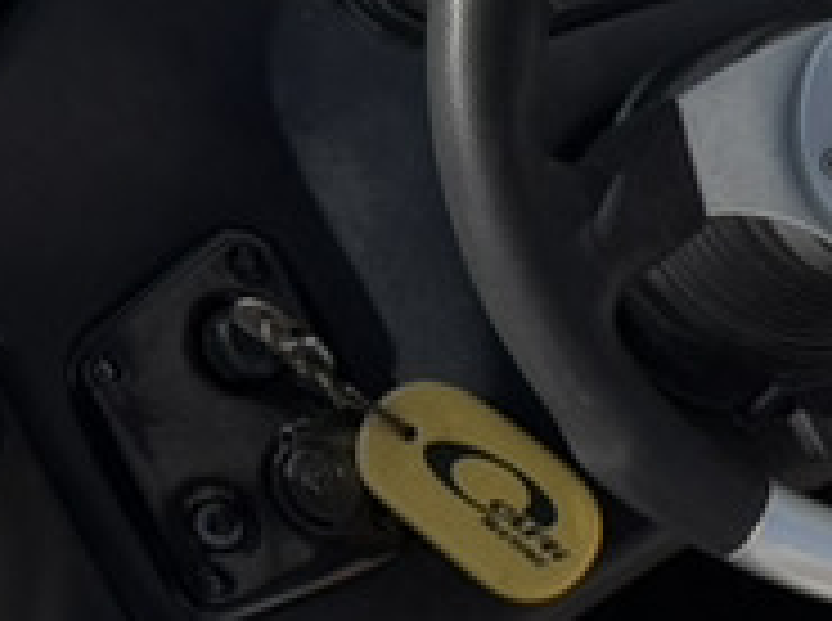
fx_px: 3742
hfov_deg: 12.1
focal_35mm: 156
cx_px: 1232
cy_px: 760
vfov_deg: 9.3
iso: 80
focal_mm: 6.76
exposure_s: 1/9091
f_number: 1.78
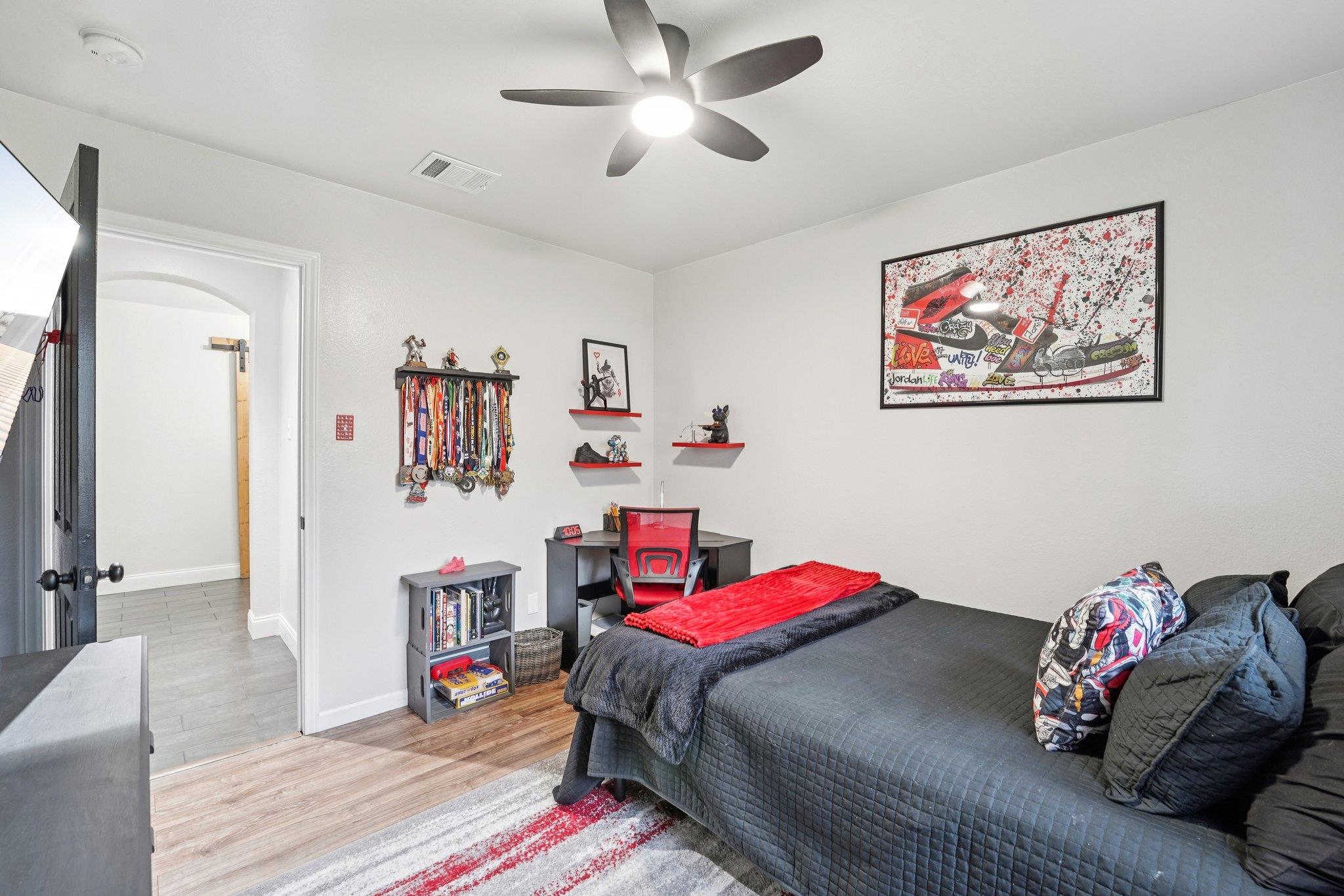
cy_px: 448
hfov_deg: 104.3
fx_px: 523
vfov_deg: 81.2
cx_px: 672
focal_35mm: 14
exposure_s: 1/2.5
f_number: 8
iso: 400
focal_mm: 14
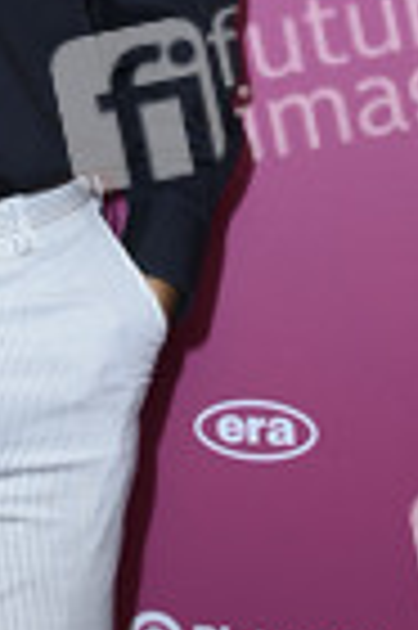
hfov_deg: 9.4
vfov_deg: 13.9
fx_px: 2497
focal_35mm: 143
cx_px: -126
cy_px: -140
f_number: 5.6
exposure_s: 1/250
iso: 640
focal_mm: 50
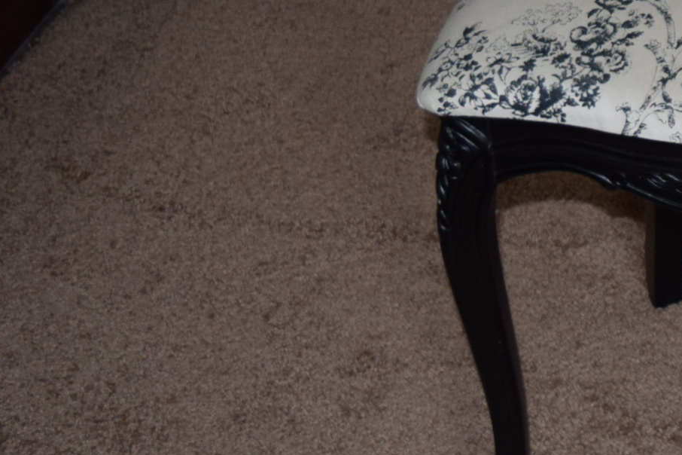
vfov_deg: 11.3
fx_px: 2254
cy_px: -66
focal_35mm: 119
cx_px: 1060
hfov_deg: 15.7
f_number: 4
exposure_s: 1/60
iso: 900
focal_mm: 24
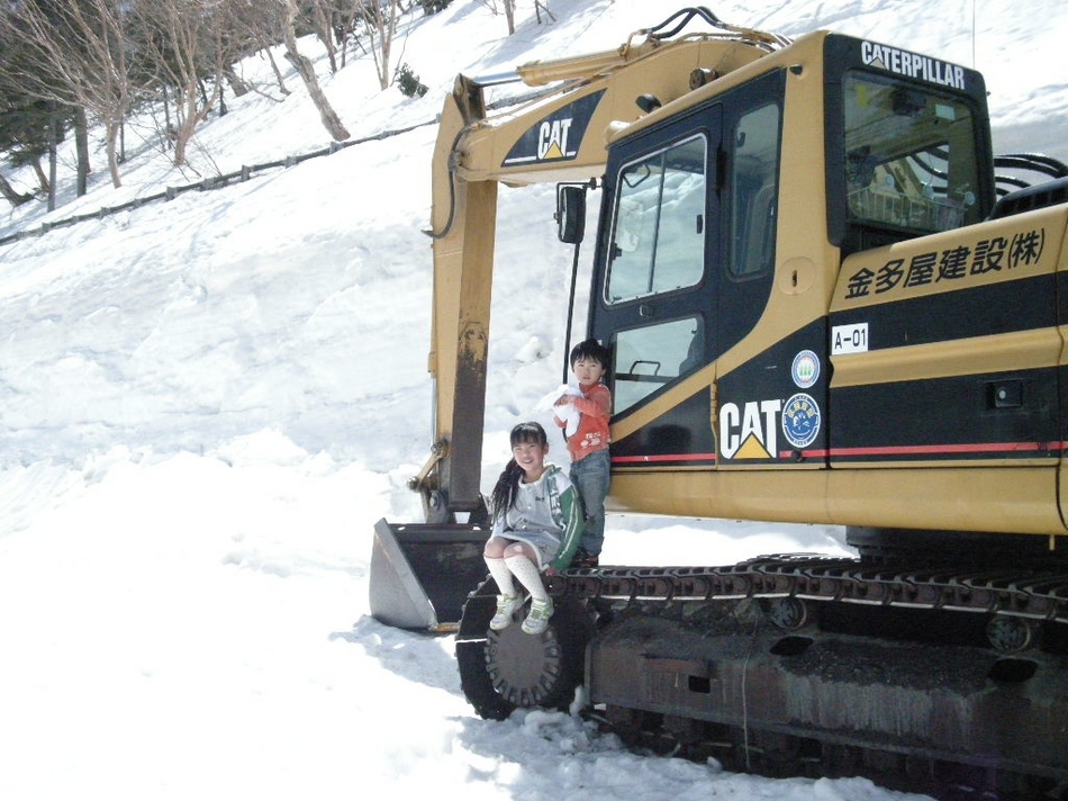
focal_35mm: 37
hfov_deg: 50.1
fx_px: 1141
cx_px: 534
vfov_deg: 38.6
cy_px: 400
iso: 800
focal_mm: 7.9
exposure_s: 1/1500
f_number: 8
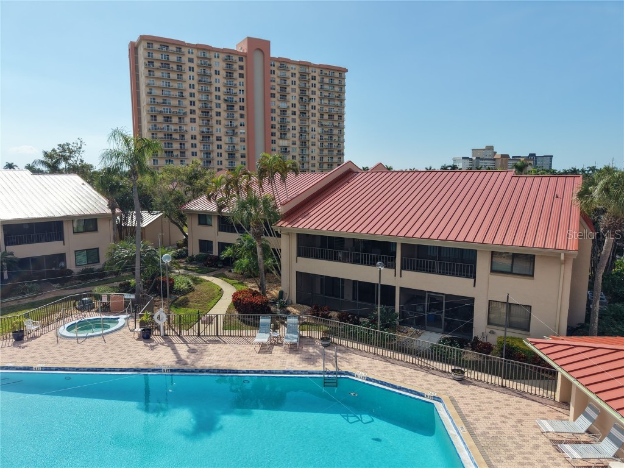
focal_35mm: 24
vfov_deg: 56.8
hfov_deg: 71.6
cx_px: 312
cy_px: 234
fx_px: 433
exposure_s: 1/8000
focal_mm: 8.67
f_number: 1.8
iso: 260
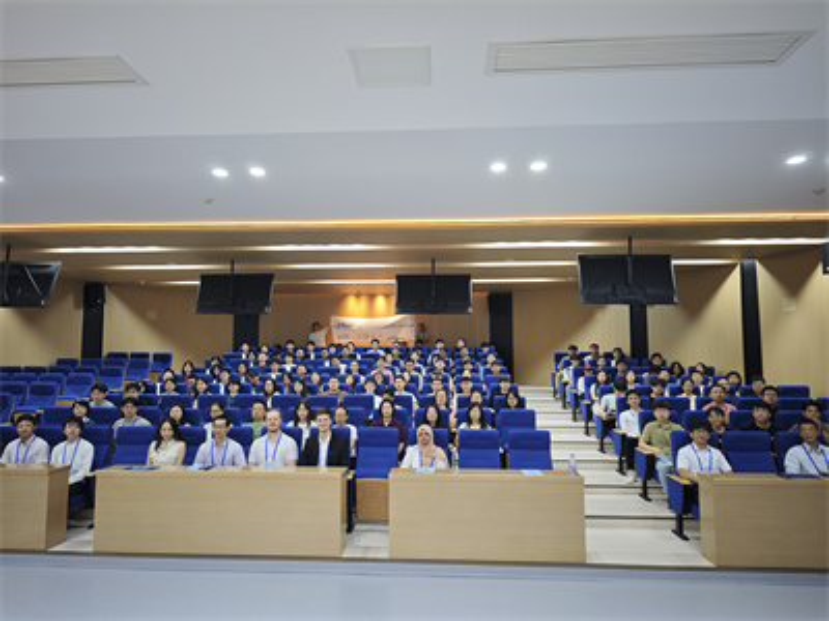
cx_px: 414
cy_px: 310
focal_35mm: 23
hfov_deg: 73.9
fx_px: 551
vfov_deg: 58.9
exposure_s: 1/50
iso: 200
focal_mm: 8.72
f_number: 1.63
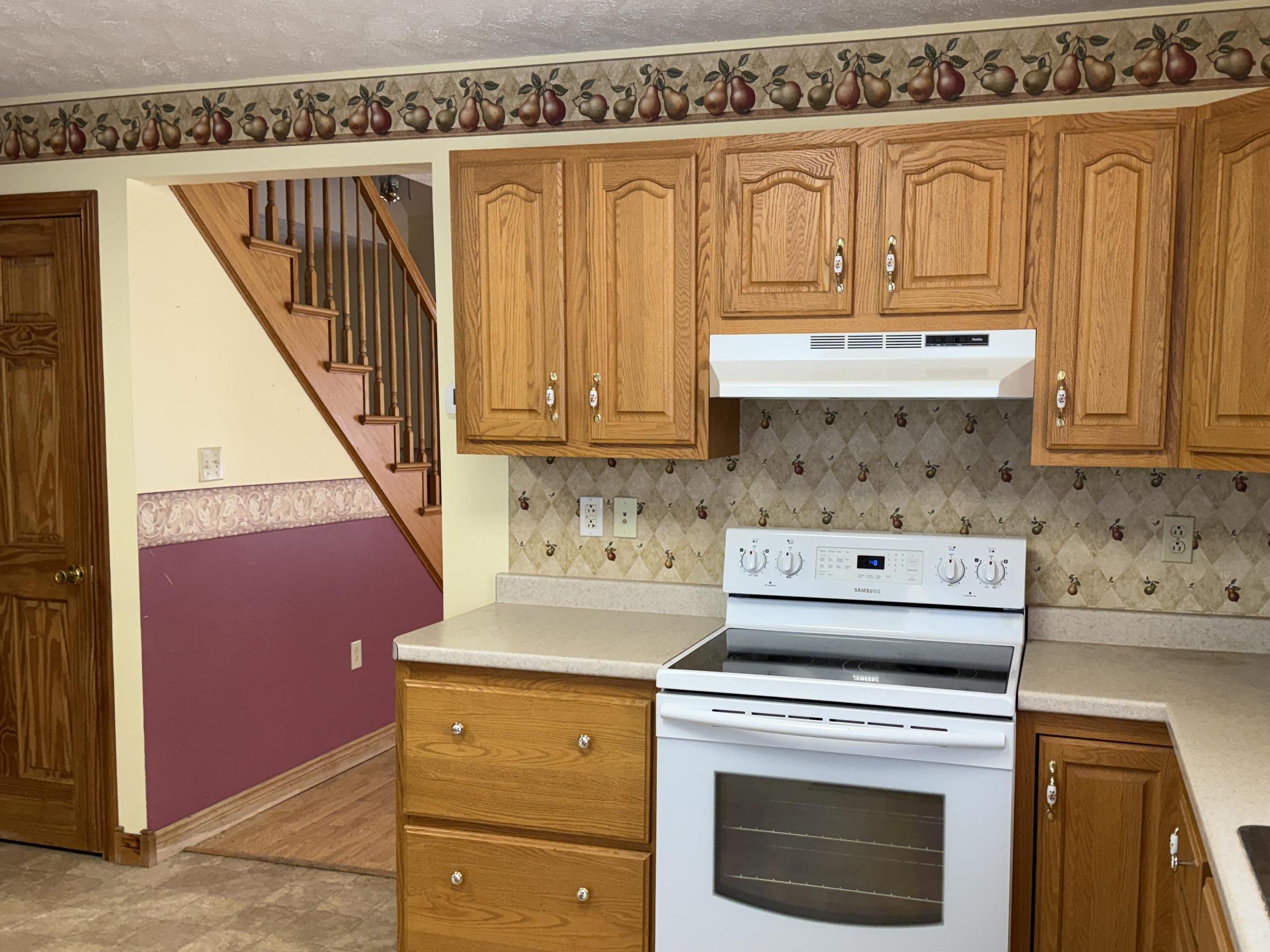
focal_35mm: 32
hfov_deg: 56.7
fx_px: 1174
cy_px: 517
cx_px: 706
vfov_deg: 44.1
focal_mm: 6.76
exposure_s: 1/120
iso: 200
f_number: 1.78
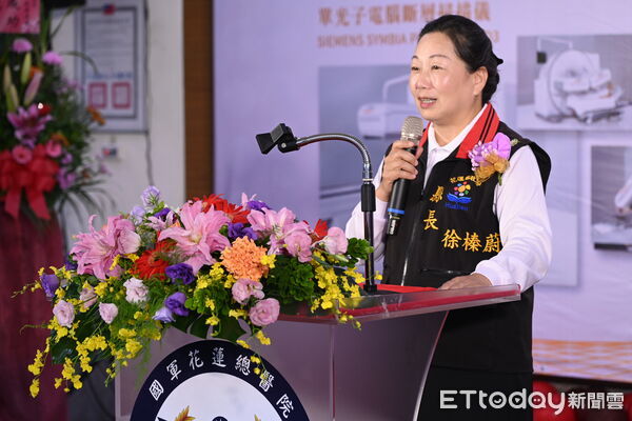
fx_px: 2107
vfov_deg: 11.4
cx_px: 316
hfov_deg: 17.1
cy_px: 210
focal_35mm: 120
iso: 1600
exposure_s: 1/400
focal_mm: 120
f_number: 5
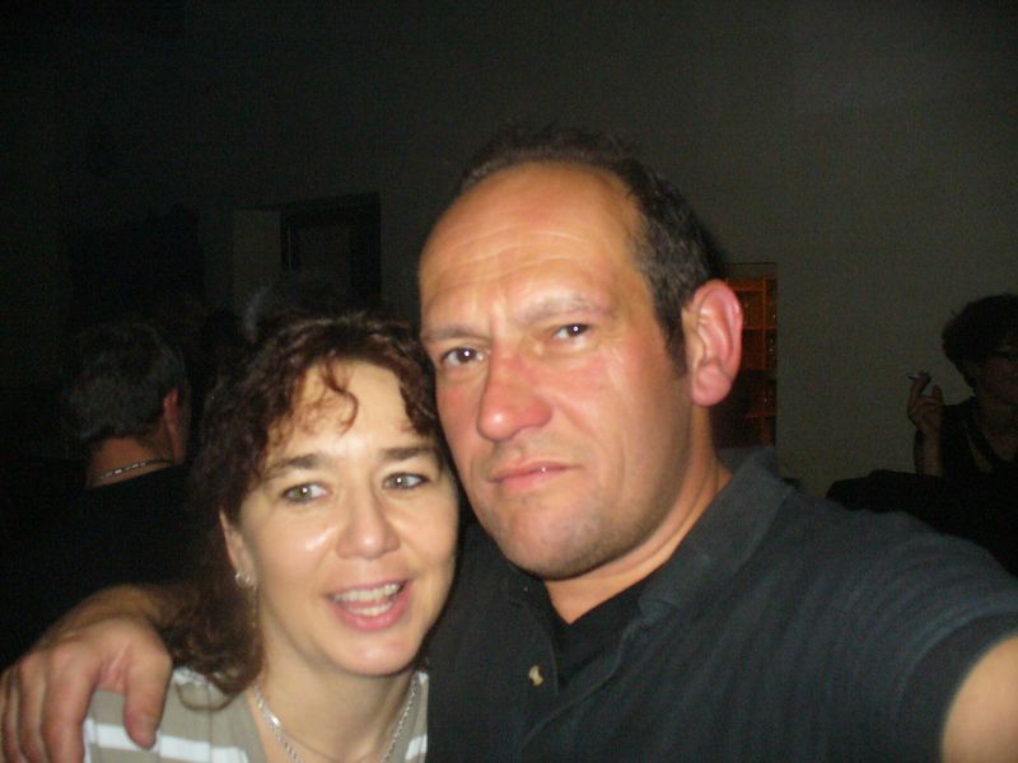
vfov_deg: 38.7
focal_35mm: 37
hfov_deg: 50.1
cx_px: 509
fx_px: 1088
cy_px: 382
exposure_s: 1/60
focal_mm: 6.1
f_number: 2.8
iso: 400
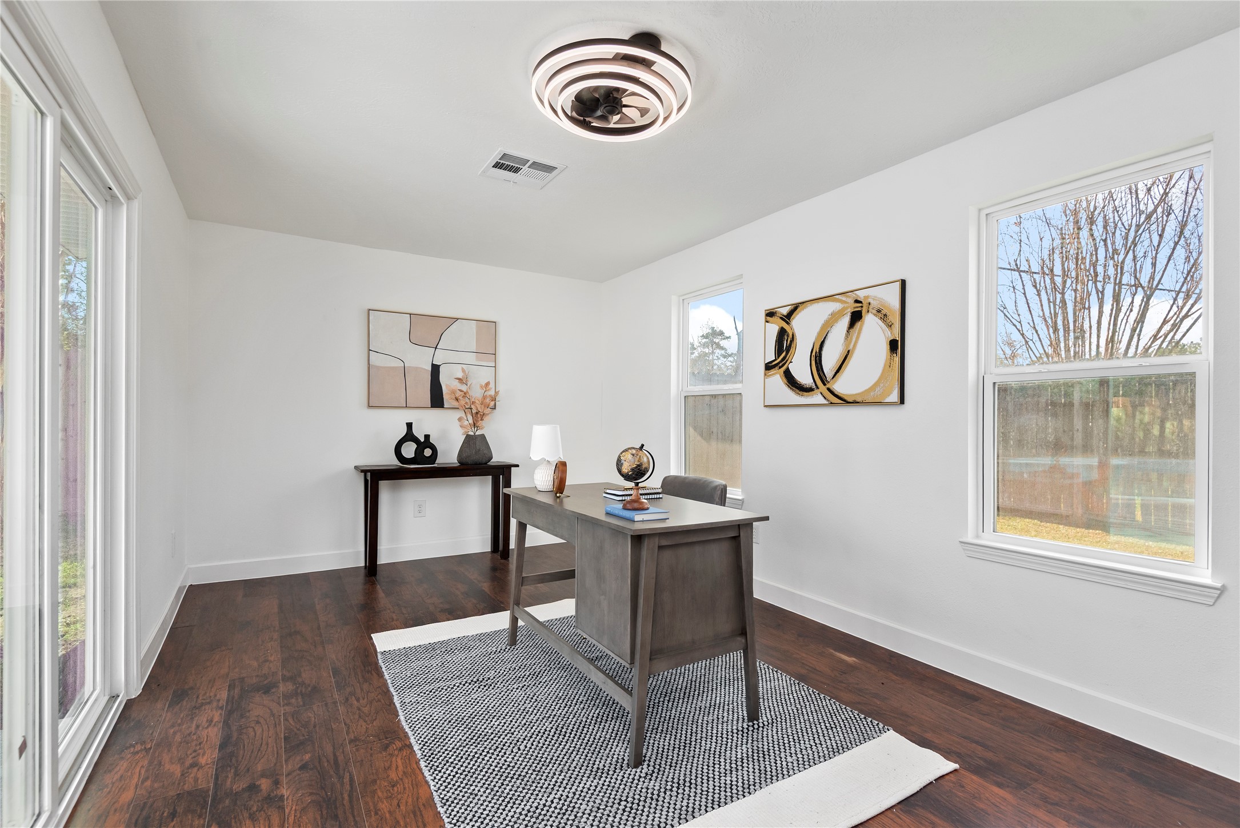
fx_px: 551
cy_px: 414
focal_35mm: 16
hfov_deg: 96.7
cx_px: 620
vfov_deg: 73.8
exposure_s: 1/160
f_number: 7.1
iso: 800
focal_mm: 16
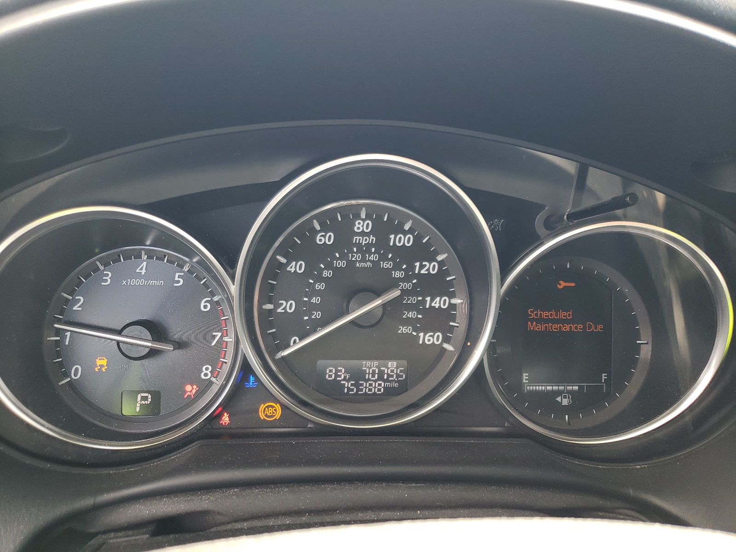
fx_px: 553
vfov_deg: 53.1
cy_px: 276
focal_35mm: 26
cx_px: 368
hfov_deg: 67.3
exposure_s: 1/120
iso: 71
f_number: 1.5
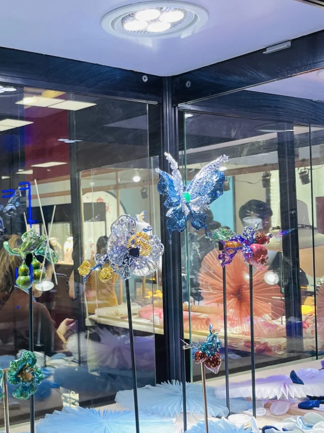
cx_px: 59
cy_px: 237
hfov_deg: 28.9
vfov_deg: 38.9
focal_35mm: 49
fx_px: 612
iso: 50
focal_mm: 5.1
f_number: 1.6
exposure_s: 1/100
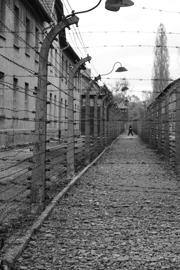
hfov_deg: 19.1
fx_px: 532
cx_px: 127
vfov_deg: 28.4
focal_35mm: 71
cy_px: 153
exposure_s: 1/80
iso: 100
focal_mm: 50
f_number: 2.8
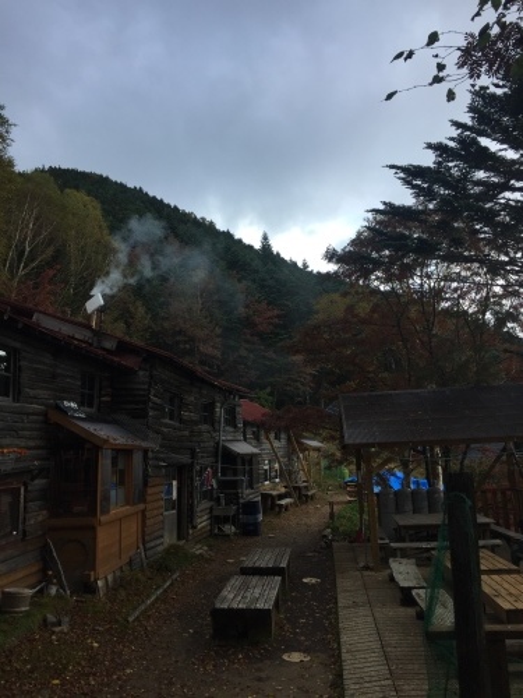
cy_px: 349
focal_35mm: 29
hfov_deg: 48.2
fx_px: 584
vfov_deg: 61.7
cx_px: 262
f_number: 2.2
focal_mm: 4.15
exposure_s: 1/618
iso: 32
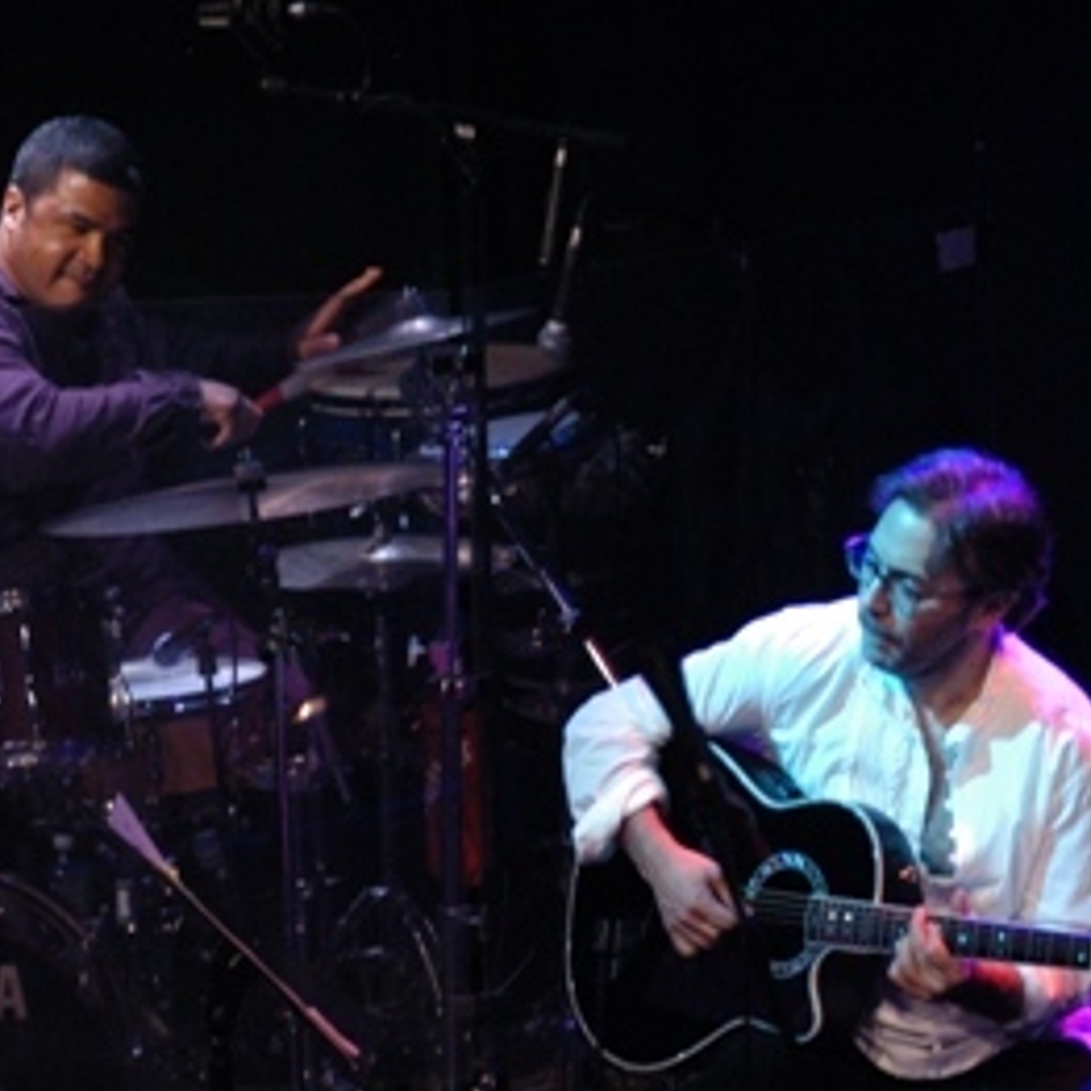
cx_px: 537
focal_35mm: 273
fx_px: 9725
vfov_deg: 6.4
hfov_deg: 6.4
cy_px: 546
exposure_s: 1/80
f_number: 2.8
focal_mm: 125
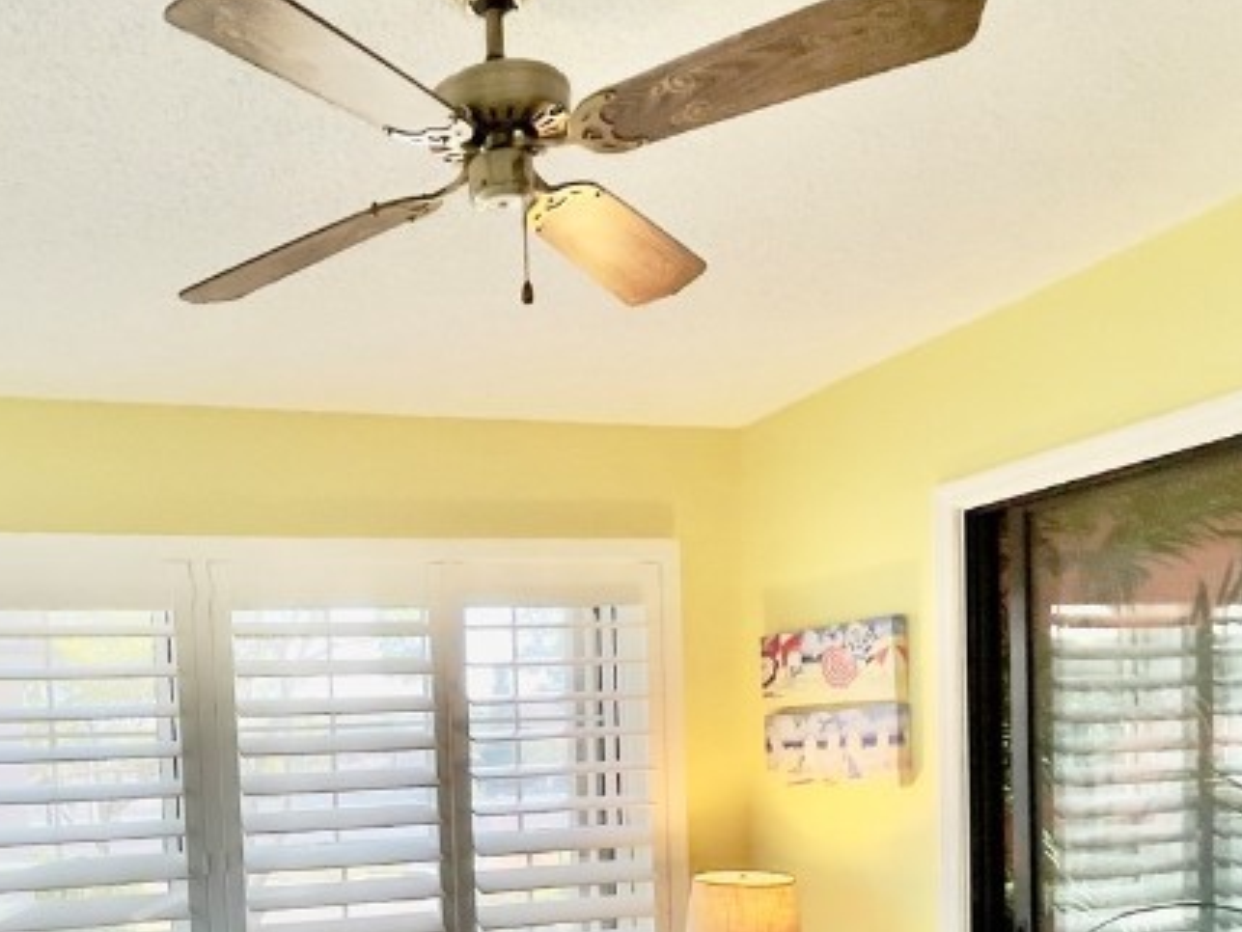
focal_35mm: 31
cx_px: 324
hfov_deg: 55.8
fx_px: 1113
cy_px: 842
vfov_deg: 41.7
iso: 125
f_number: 2.4
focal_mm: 1.54
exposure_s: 1/120
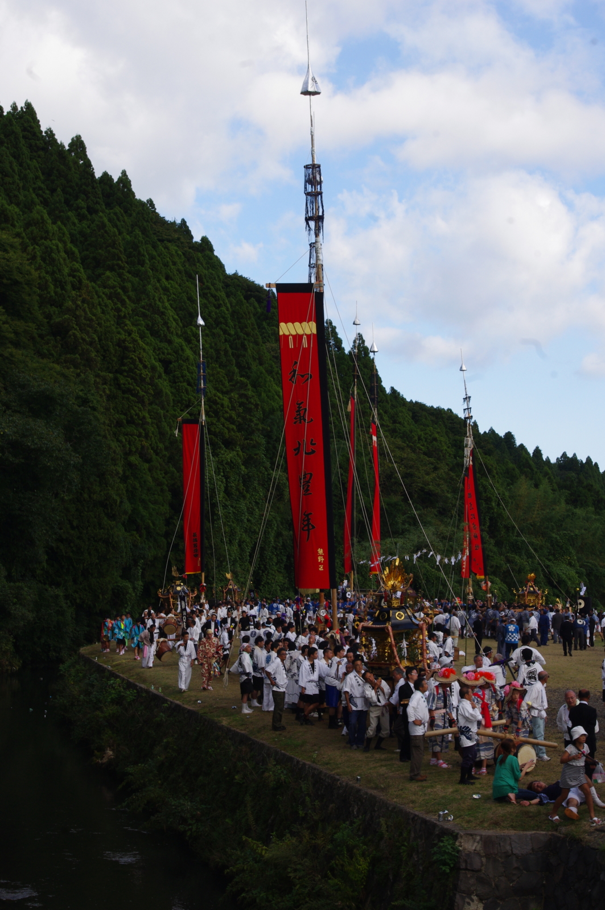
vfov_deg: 33.4
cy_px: 455
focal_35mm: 60
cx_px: 302
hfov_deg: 22.6
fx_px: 1516
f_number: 11
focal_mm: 40
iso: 400
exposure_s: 1/200
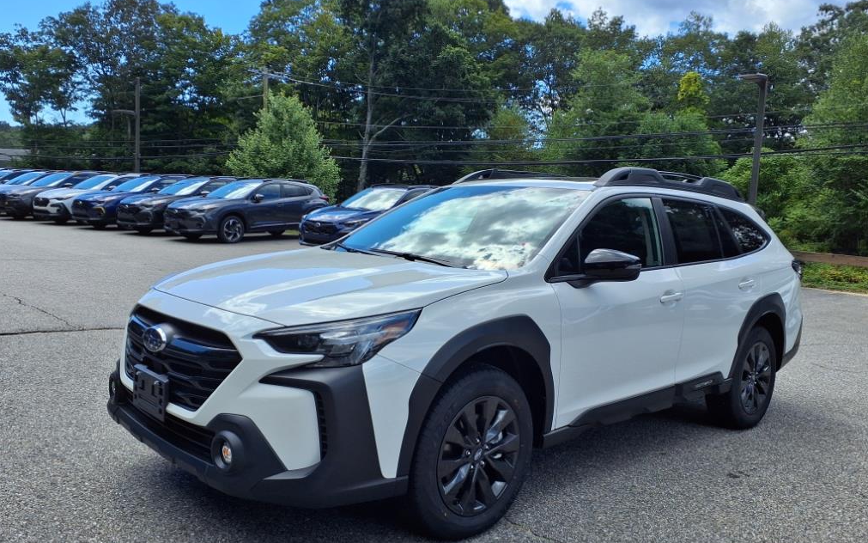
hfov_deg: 64.6
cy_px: 276
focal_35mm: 29
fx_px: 686
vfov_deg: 43.2
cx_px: 436
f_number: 1.9
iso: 40
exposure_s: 1/1667
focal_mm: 3.58
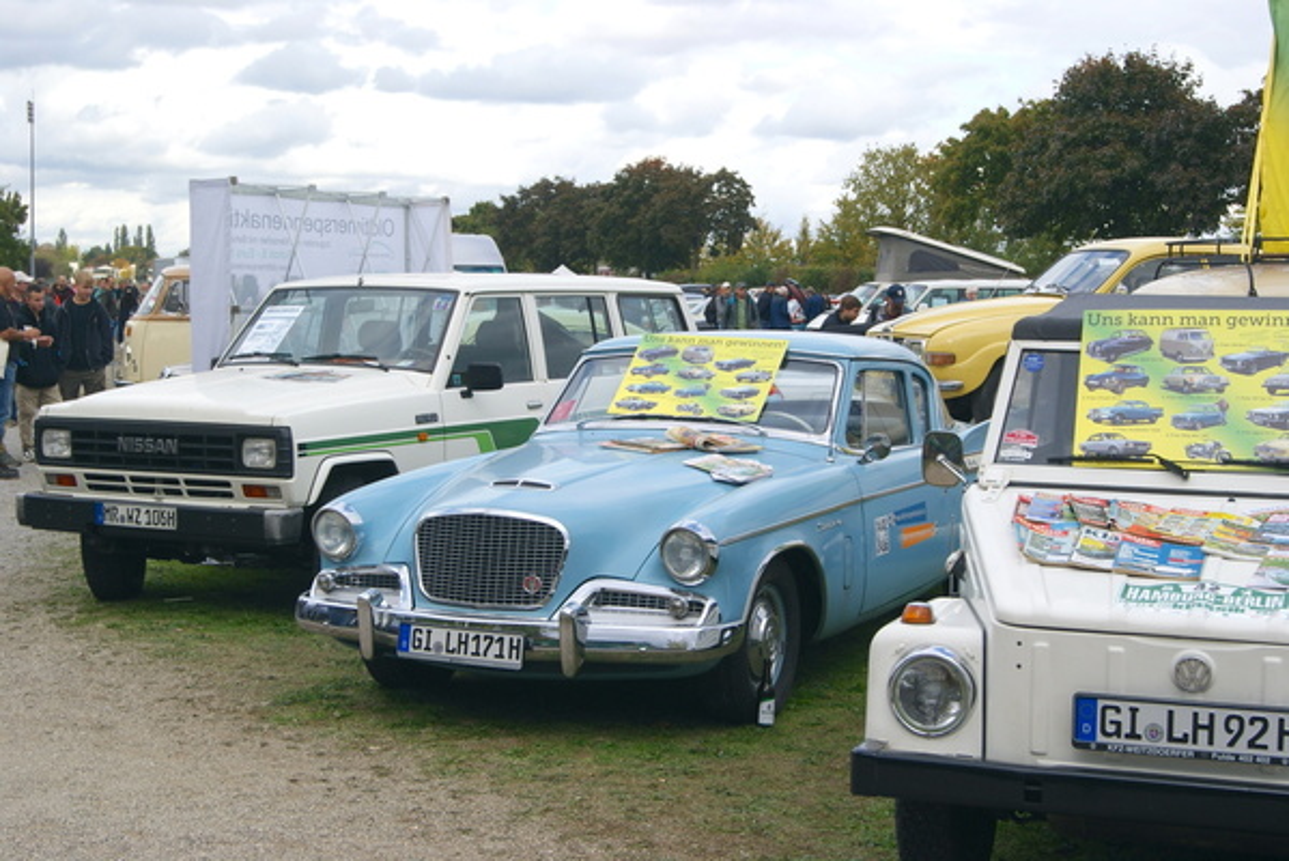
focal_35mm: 52
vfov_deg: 25.8
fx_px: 1881
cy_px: 430
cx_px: 644
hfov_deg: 37.8
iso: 100
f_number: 10
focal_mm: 35
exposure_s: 1/80
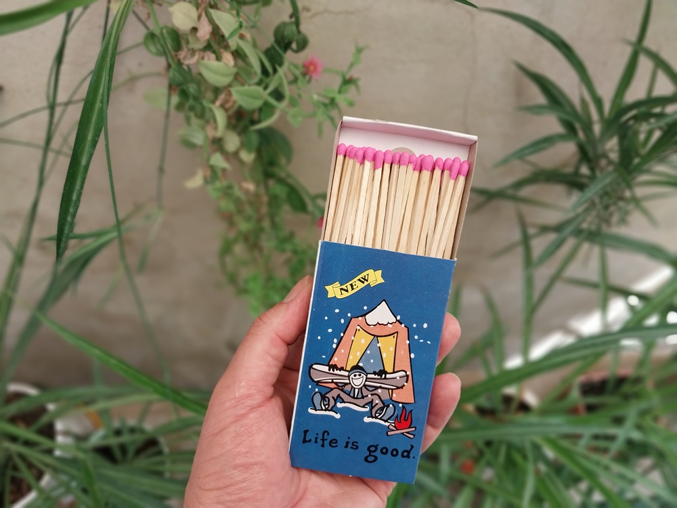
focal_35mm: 26
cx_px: 338
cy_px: 254
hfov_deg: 67.3
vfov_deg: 53.1
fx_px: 508
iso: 25
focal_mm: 4
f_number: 1.8
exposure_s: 1/50
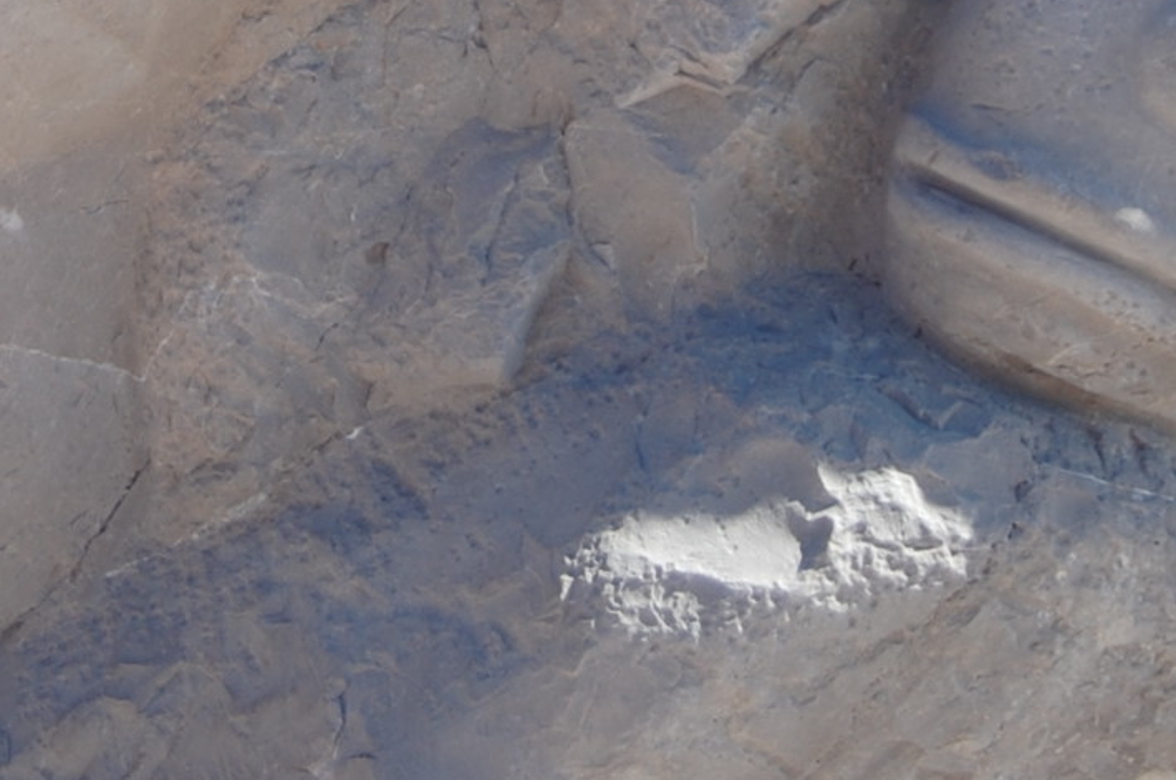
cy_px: -386
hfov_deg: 11.3
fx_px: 5903
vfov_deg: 7.4
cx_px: 146
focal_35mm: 181
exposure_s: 1/500
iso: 200
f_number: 5
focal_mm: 38
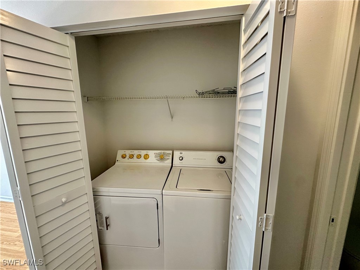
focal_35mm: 14
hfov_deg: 102.1
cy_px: 135
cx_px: 180
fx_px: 146
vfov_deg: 85.7
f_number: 2.2
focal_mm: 2.22
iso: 200
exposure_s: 1/120
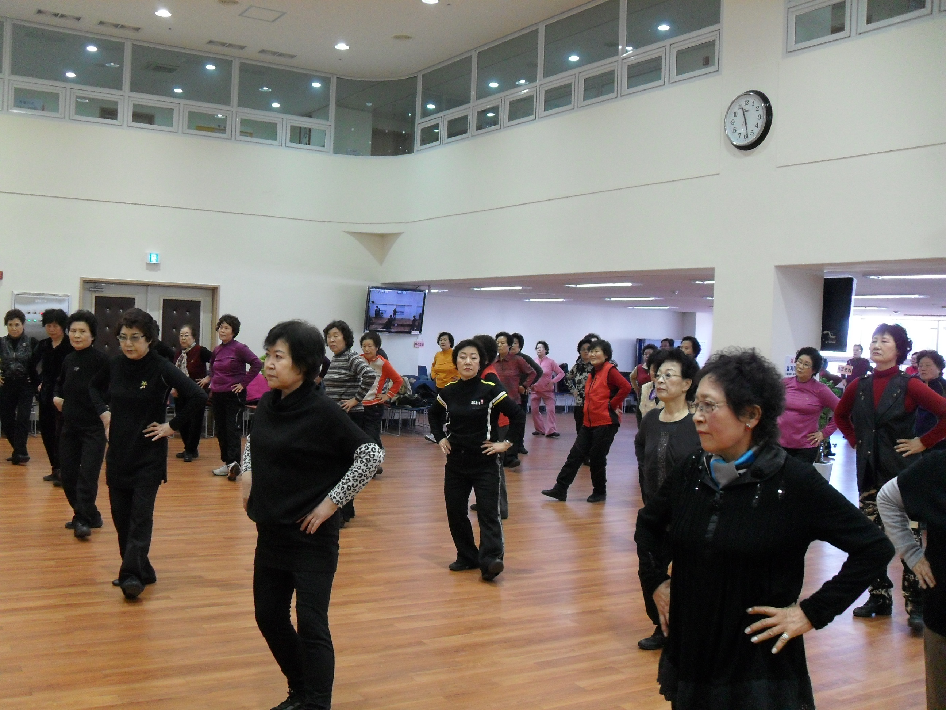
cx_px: 473
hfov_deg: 52.6
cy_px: 355
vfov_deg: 40.7
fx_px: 956
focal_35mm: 35
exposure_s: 1/45
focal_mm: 6.2
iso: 200
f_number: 2.8
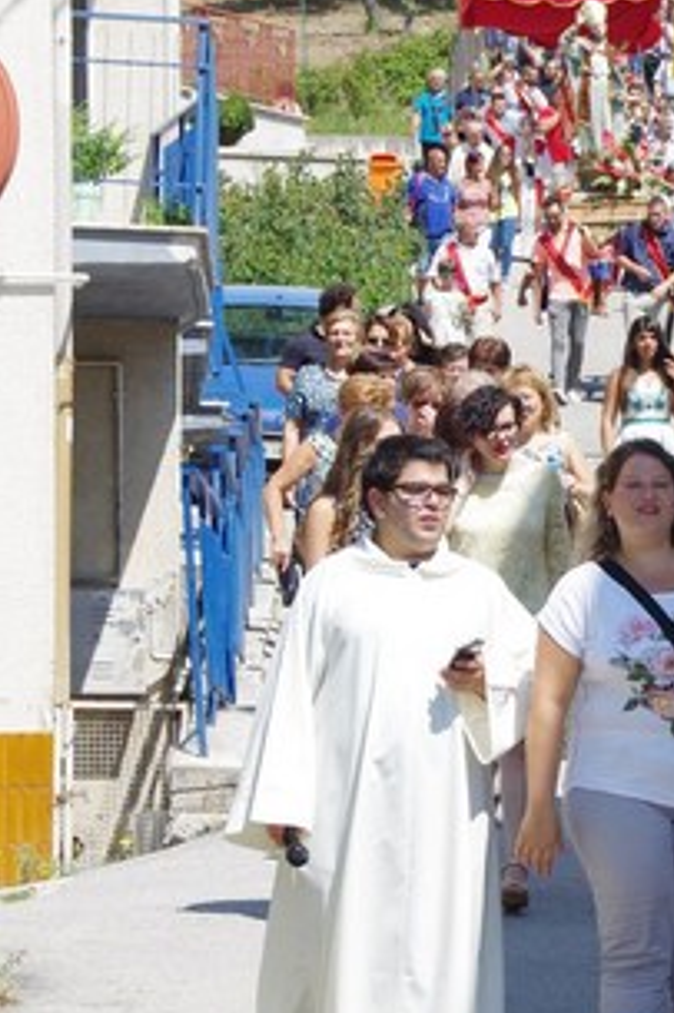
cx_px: 827
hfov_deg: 5.1
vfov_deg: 7.7
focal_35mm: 268
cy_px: 548
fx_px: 7534
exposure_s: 1/320
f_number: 8
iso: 320
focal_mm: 73
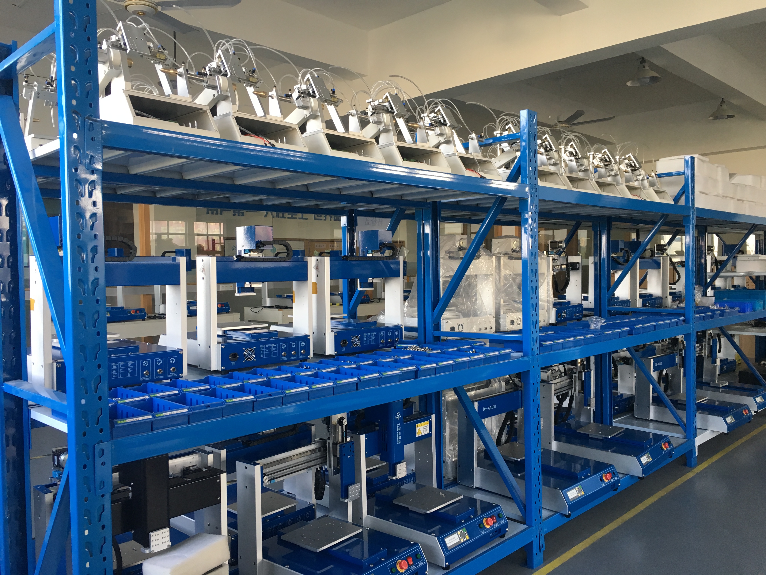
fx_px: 642
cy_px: 288
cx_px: 383
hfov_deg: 61.7
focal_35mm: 29
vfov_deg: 48.2
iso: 40
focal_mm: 4.15
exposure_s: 1/33
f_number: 2.2
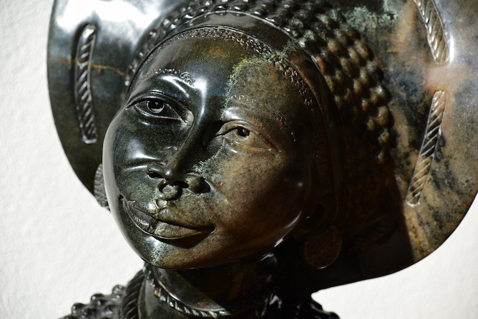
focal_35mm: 145
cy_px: 160
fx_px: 1926
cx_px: 239
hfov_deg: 14.1
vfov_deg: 9.5
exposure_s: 1/160
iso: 160
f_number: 8
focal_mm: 145
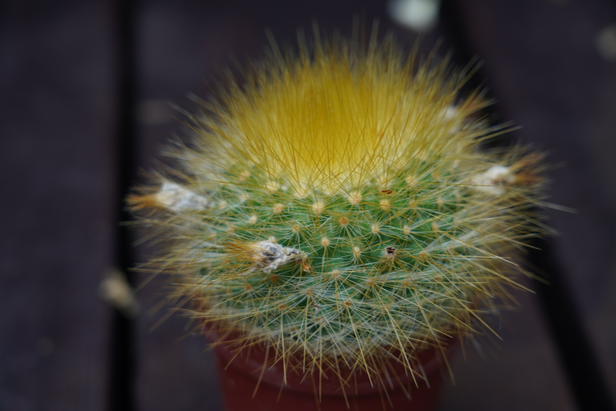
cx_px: 308
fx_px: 1403
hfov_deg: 24.8
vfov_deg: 16.7
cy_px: 206
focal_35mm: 82
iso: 400
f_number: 5.6
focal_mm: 82
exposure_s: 1/8
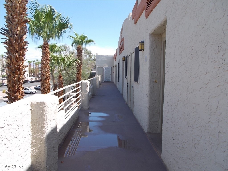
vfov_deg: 53.1
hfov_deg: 67.3
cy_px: 86
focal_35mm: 26
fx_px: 171
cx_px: 114
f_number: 3.2
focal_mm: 4.6
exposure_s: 1/500
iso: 80
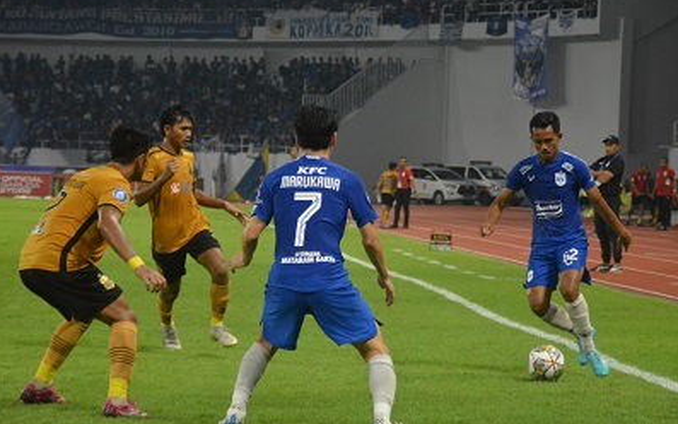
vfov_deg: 8.5
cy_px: 219
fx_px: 2845
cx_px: 338
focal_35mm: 154
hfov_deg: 13.6
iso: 3200
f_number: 5.6
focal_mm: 100
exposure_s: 1/640
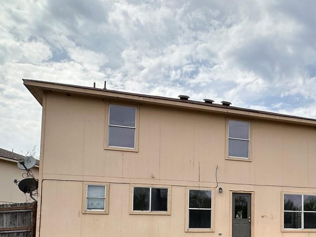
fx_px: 329
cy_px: 208
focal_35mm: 36
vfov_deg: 37.4
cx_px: 272
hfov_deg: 47.3
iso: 50
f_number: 2.2
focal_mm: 2.22
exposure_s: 1/2451
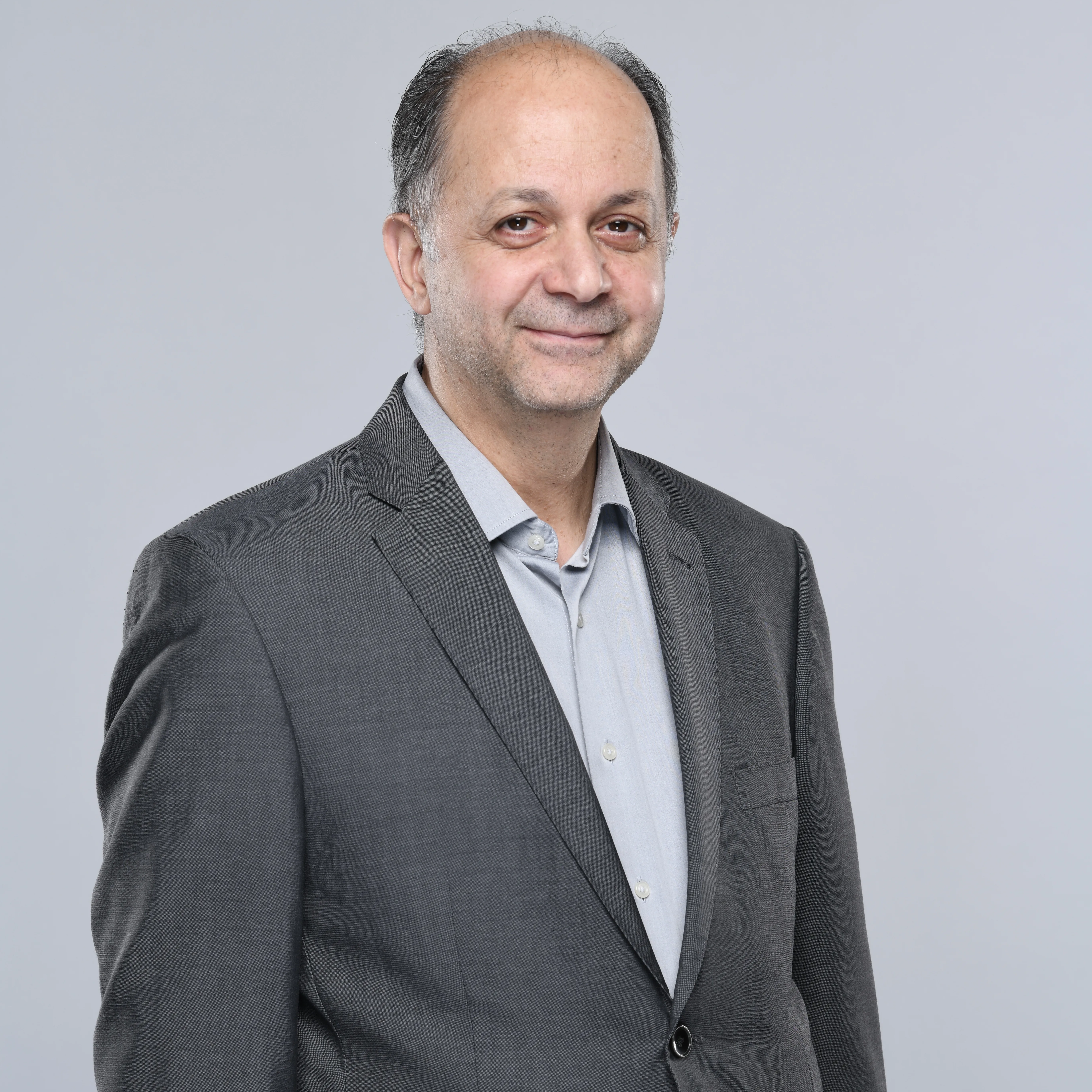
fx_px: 7317
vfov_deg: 8.5
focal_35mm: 205
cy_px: 757
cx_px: 548
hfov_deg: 8.5
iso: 100
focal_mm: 160
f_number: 8
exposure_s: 1/125
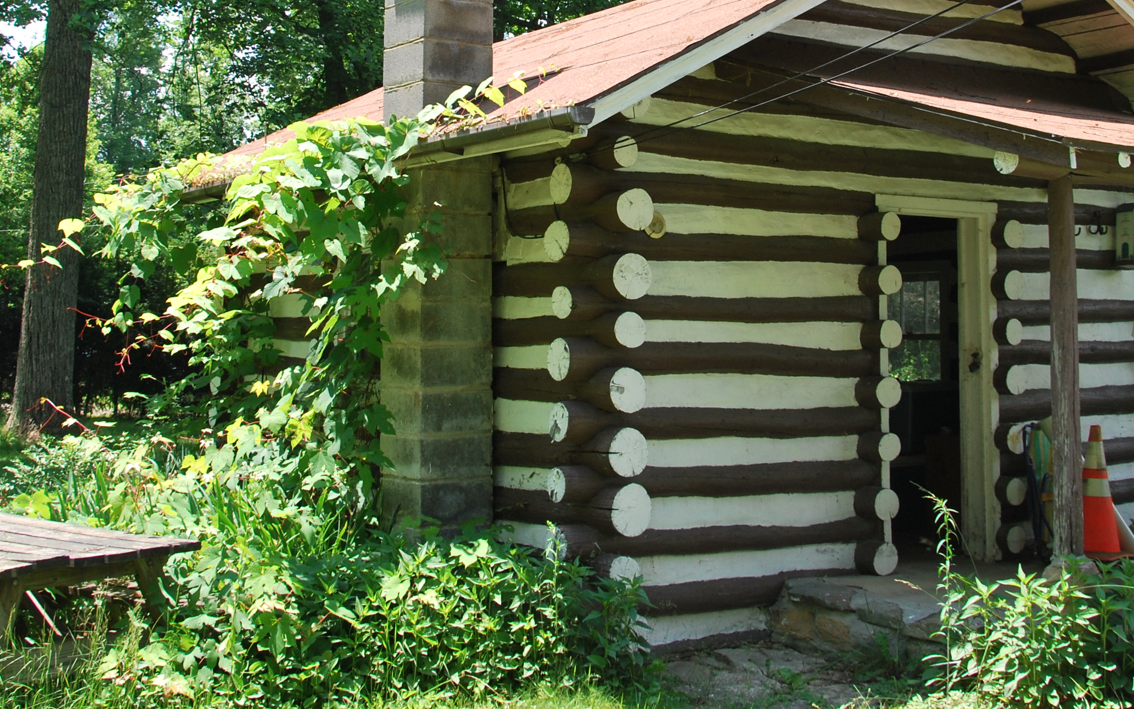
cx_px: 574
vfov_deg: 26.5
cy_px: 73
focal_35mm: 47
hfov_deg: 42.6
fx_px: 1453
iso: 200
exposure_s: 1/200
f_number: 7.1
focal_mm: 18
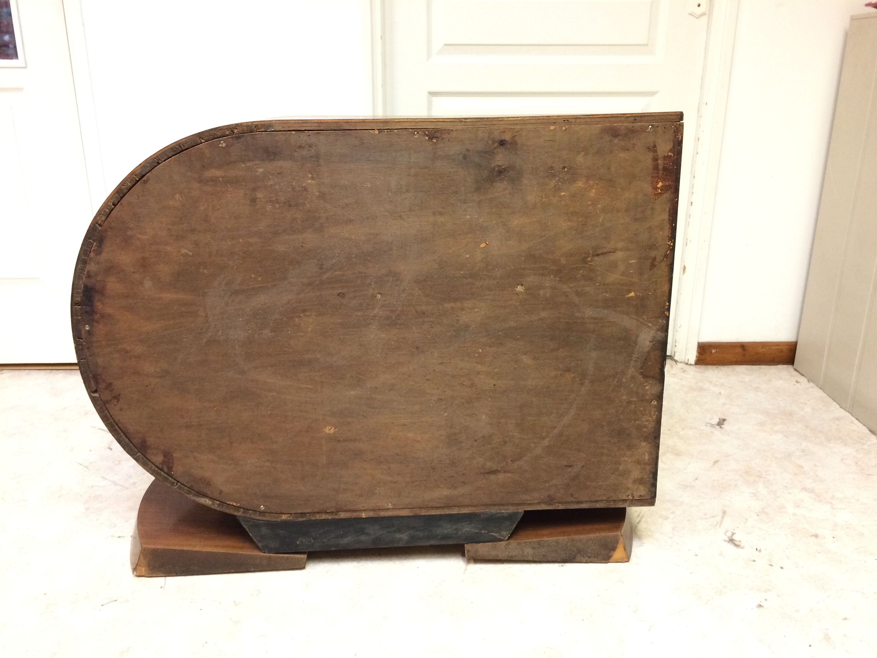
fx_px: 735
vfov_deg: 48.2
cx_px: 438
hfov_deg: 61.7
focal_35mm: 29
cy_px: 329
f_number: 2.2
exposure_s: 1/33
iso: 160
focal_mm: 4.15
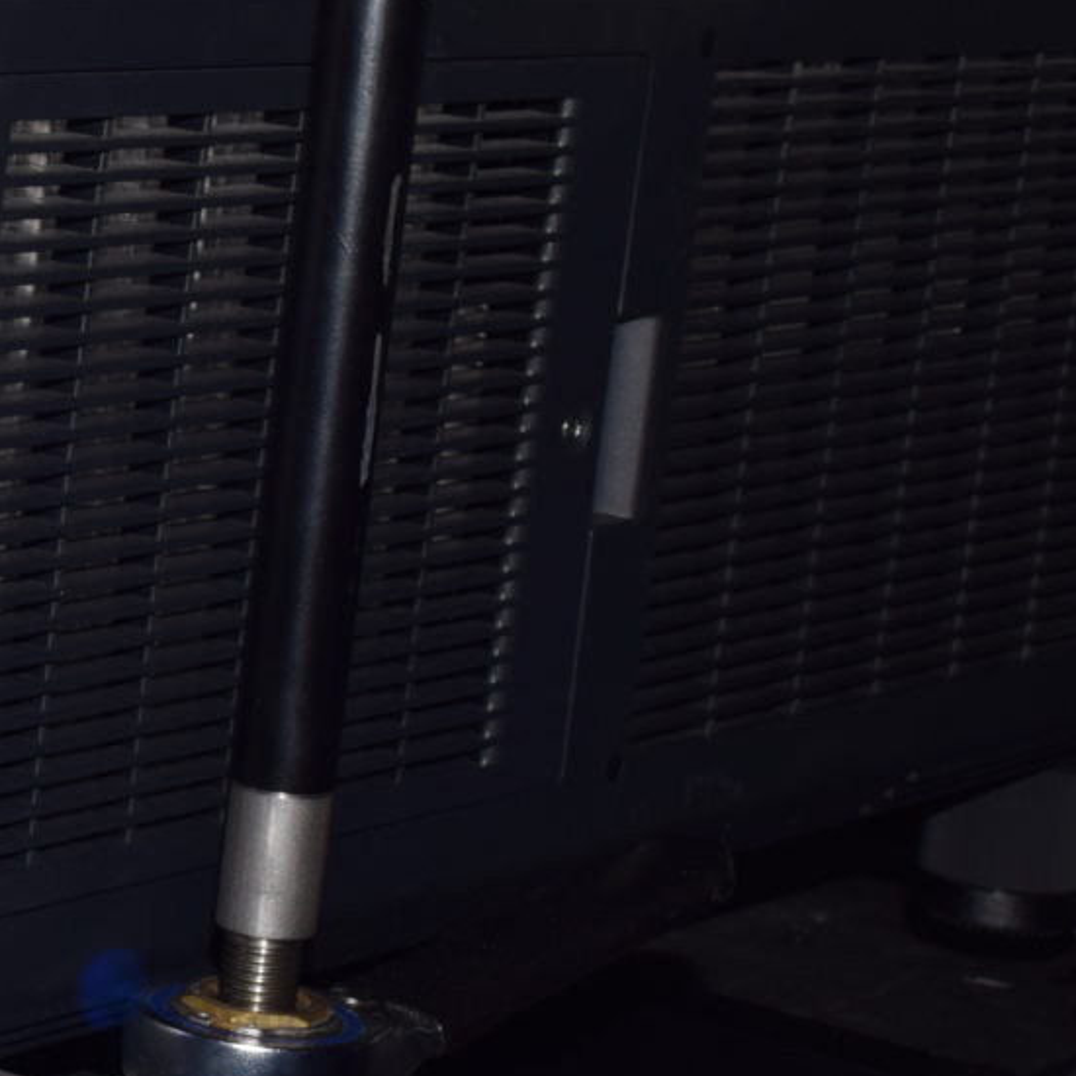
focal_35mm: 139
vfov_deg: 12.5
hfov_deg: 11.7
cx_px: -769
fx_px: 4888
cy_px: 735
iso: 100
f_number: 11
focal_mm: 30
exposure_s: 1/200
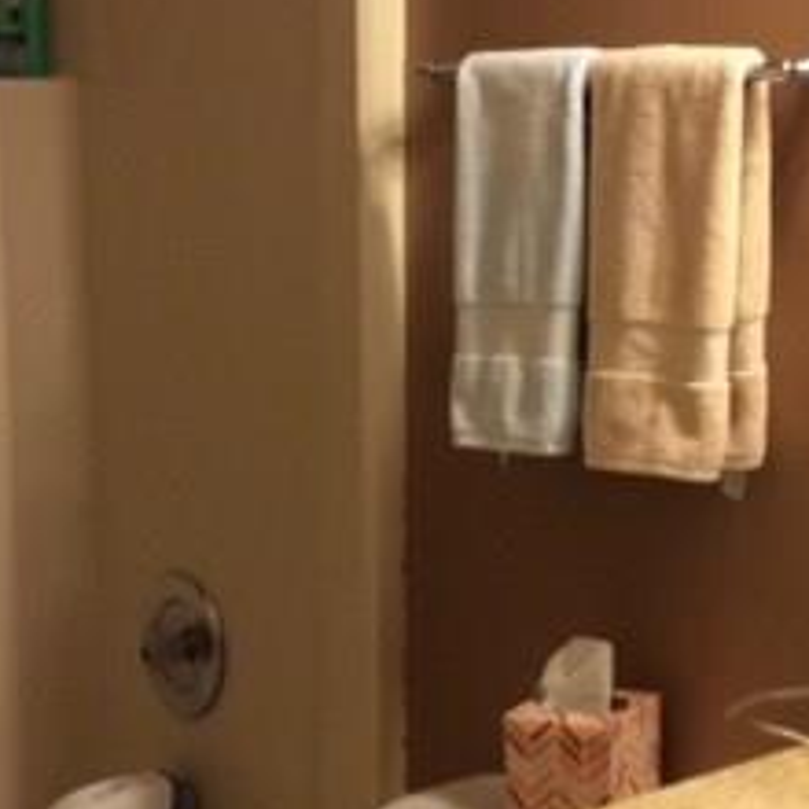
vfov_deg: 21.1
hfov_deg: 21.0
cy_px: 379
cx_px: 607
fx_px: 2168
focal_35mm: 82
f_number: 2.4
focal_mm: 3.3
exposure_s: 1/24
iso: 80
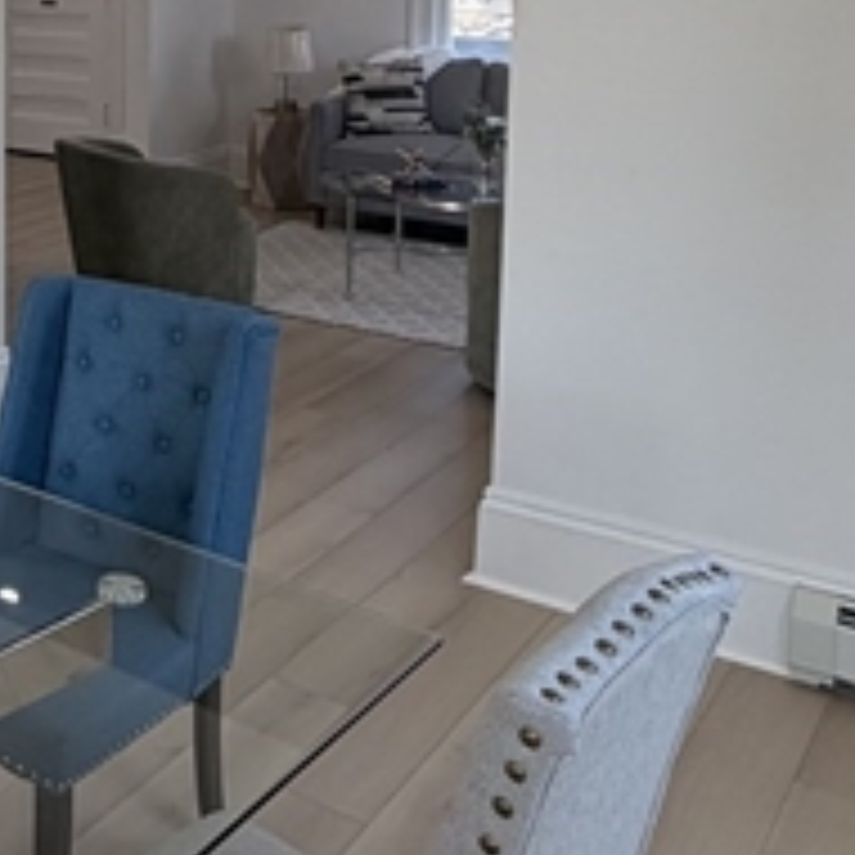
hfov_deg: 29.7
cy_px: 94
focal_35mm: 50
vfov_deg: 32.4
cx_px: -144
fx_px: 1397
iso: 64
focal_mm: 2.22
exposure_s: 1/121
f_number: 2.2
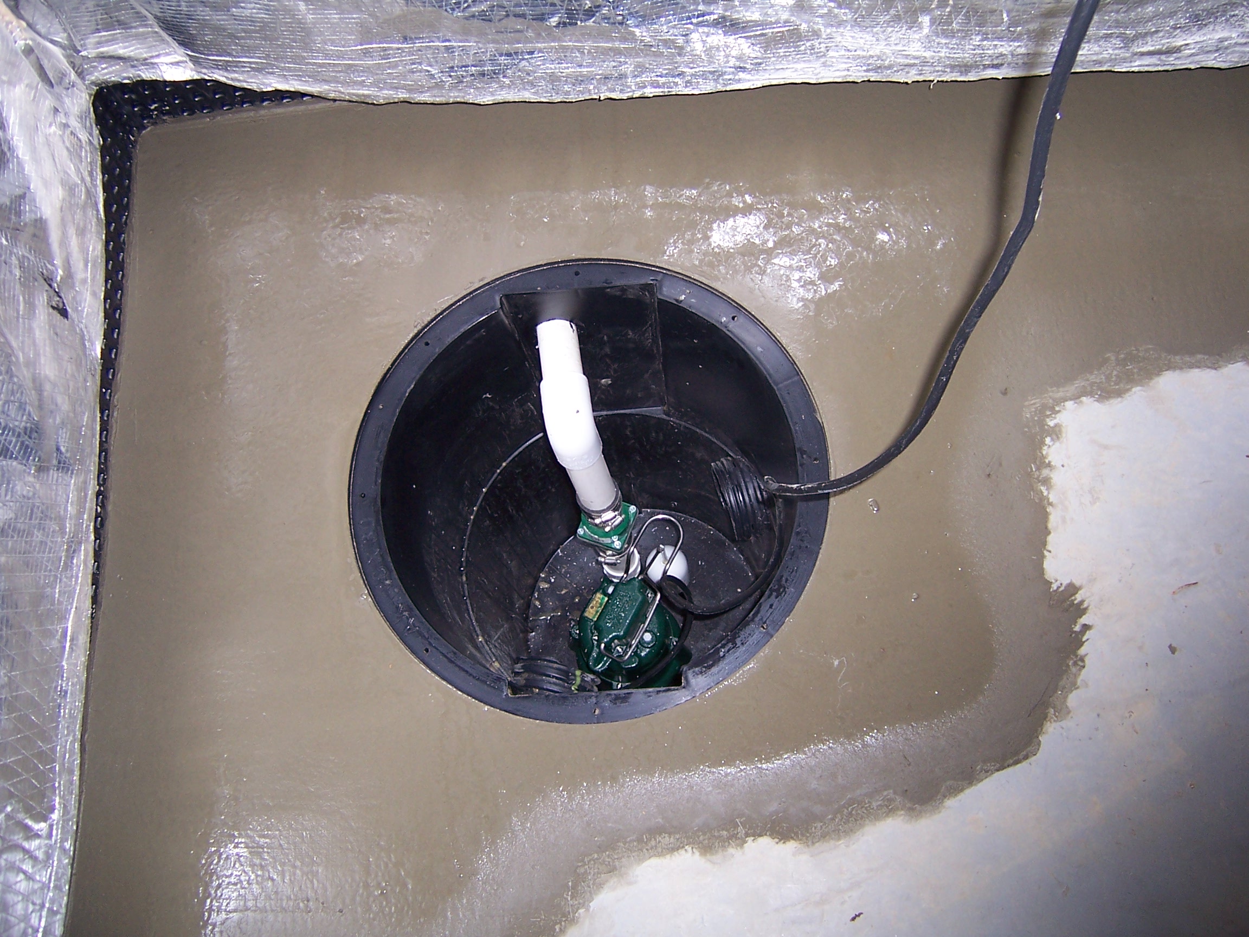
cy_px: 468
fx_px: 1191
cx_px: 624
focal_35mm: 33
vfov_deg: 42.9
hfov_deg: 55.4
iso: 80
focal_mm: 5.5
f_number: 2.8
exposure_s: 1/60
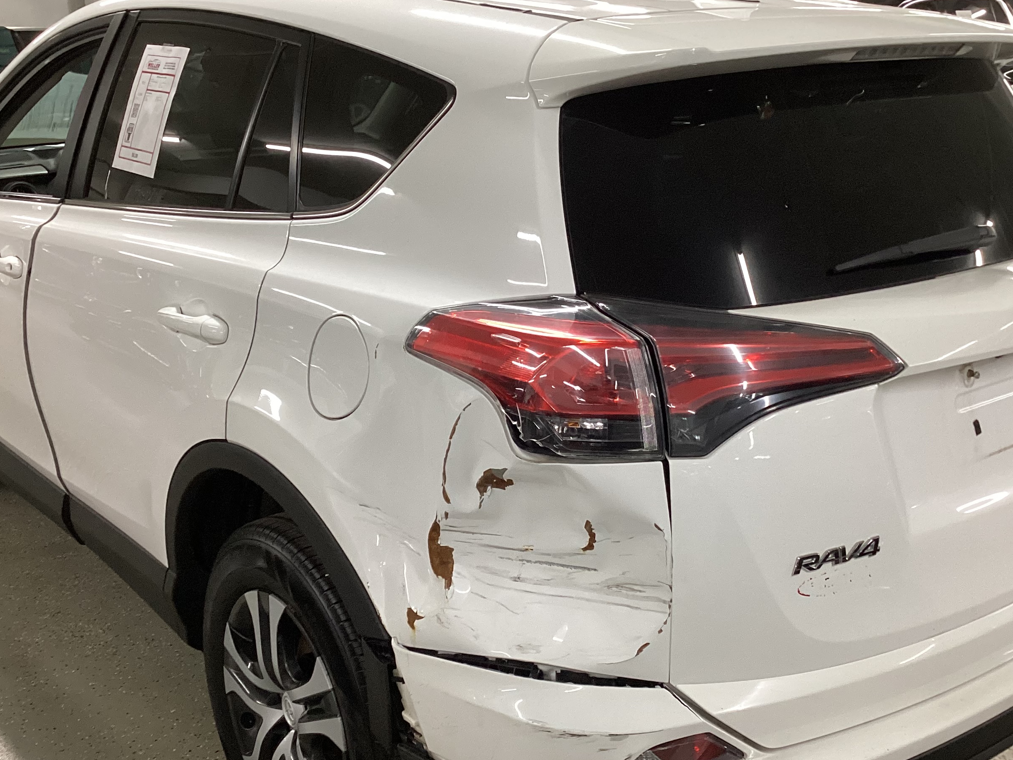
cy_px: 403
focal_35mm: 42
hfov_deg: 44.7
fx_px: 1229
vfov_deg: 34.3
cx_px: 549
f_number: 2.4
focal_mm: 3.3
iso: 200
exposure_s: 1/60
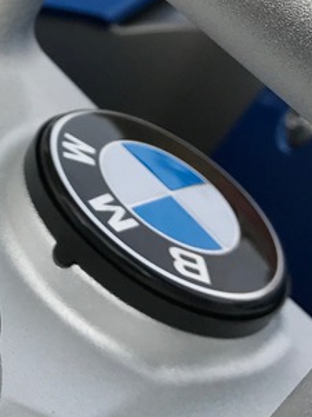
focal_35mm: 95
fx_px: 1143
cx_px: -46
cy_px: -41
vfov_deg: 19.8
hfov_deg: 15.1
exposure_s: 1/1520
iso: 20
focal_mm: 3.99
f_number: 1.8
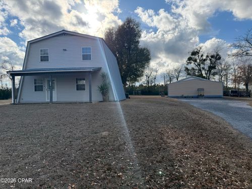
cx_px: 126
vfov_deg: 56.8
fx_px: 175
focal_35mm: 24
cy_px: 94
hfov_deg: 71.6
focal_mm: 6.76
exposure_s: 1/7353
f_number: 1.78
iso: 125
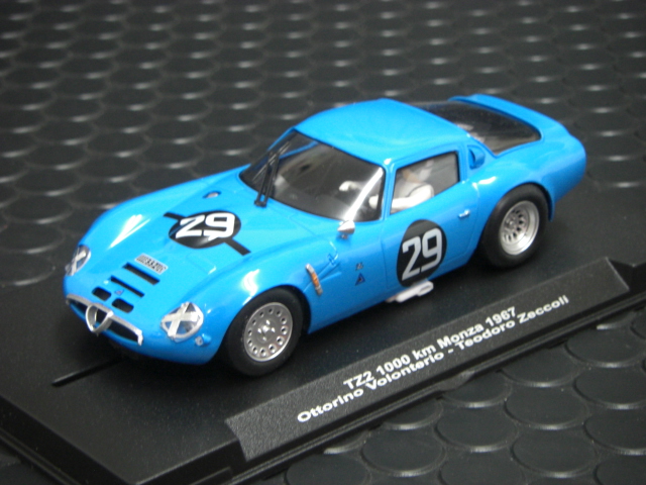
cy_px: 242
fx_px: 1941
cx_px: 323
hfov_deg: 18.9
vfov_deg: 14.2
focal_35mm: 104
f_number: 4.2
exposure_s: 1/10
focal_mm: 17.3
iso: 200
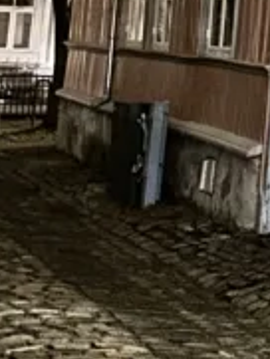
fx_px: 1652
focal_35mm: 159
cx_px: 655
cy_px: -228
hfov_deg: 8.5
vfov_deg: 11.7
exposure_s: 1/17
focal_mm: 6.86
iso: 1600
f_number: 1.78
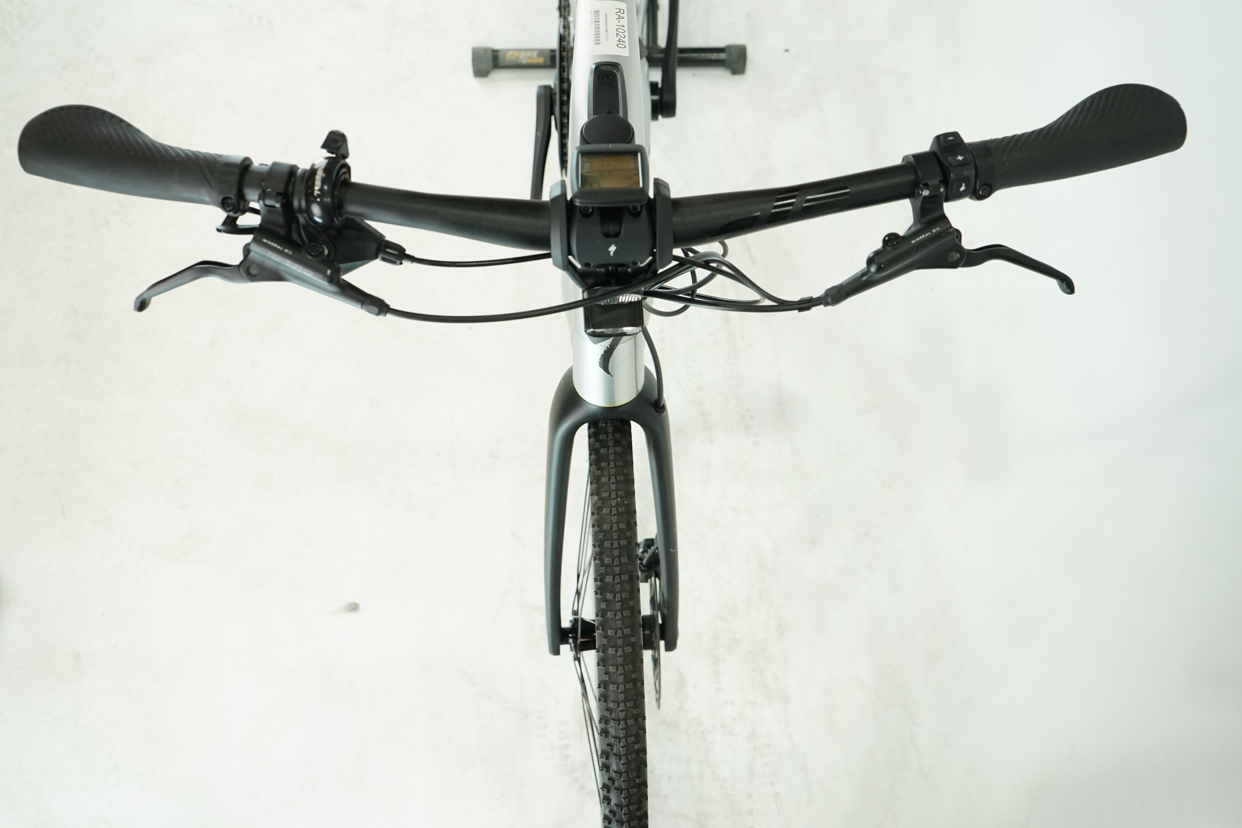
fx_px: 1207
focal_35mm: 35
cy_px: 414
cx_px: 621
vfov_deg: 37.9
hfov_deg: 54.4
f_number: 5.6
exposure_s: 1/200
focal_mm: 35
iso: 2000
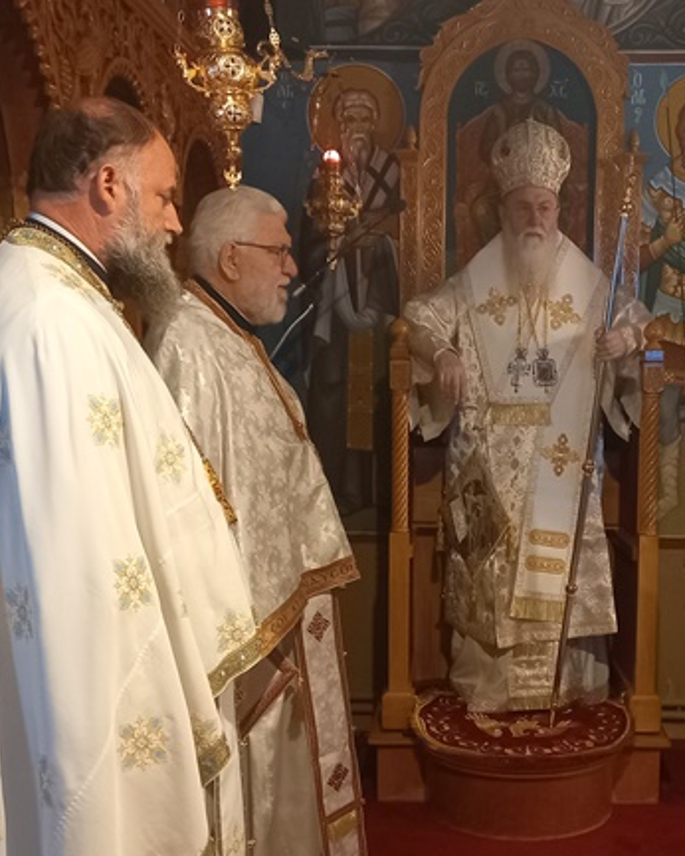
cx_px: 483
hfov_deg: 31.1
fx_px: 1216
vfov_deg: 38.5
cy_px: 533
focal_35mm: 48
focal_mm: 4.6
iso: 400
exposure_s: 1/20
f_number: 2
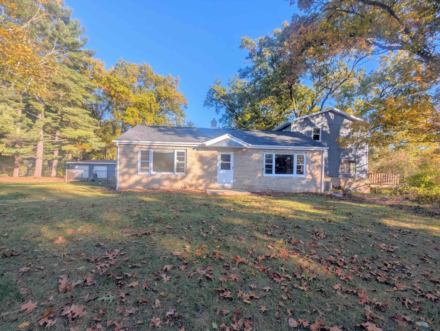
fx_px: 216
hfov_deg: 90.9
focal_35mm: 17
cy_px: 173
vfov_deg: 74.8
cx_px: 233
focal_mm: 2.35
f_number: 2.2
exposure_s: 1/1000
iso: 53
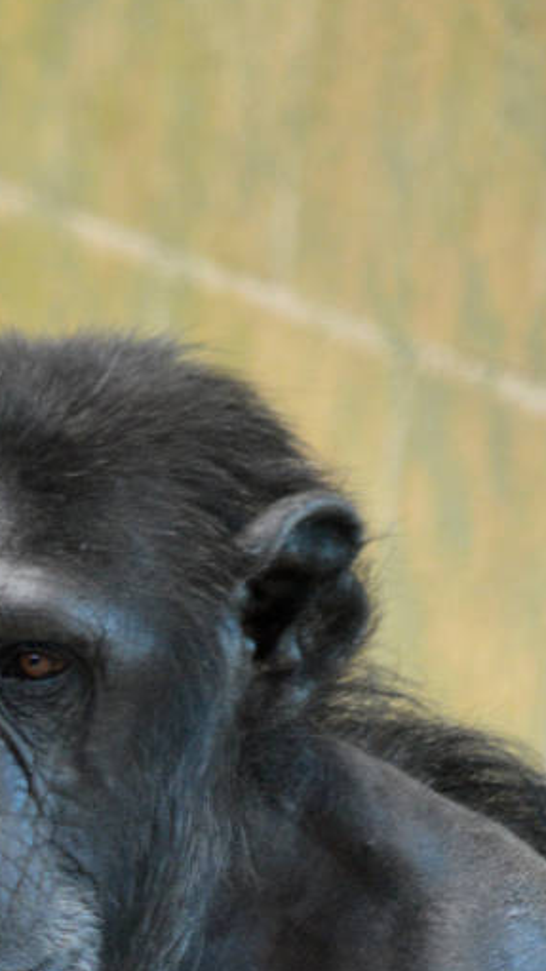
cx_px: -280
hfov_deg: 1.4
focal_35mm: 887
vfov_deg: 2.4
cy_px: 1512
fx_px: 22822
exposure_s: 1/40
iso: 800
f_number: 5
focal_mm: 180
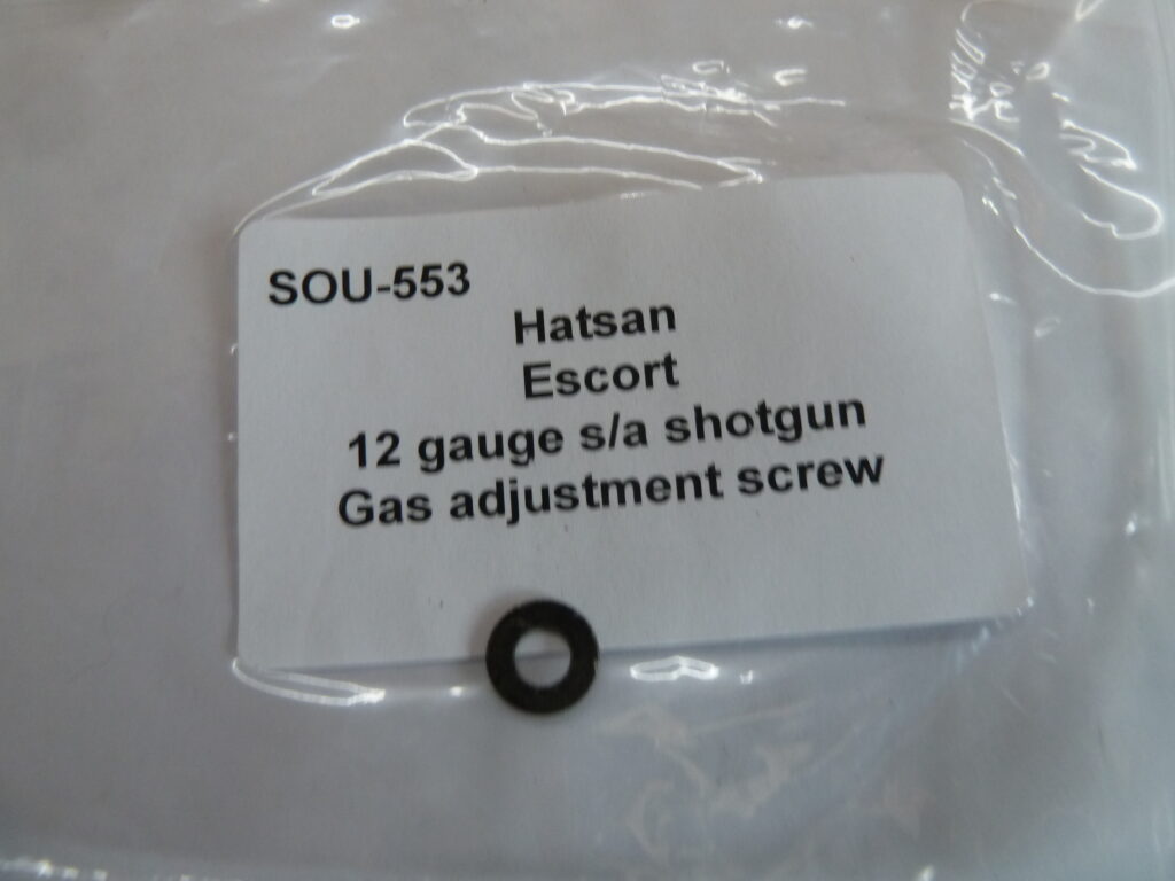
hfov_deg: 69.4
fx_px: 849
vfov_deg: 54.9
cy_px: 440
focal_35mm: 25
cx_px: 588
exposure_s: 1/30
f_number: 3.3
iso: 200
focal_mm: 4.1
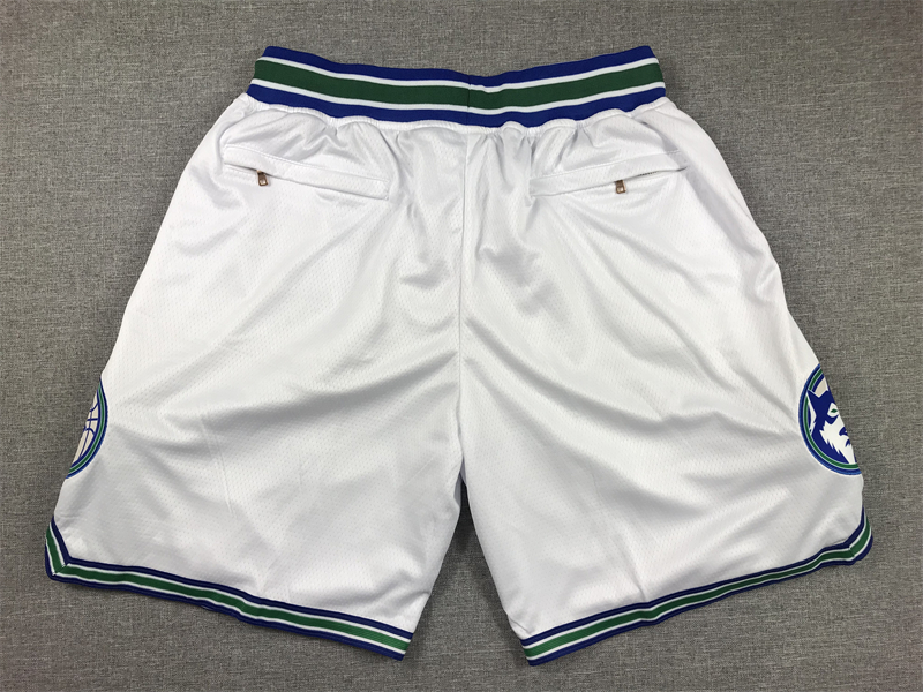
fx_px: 747
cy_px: 346
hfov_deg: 63.4
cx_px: 462
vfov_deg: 49.7
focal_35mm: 28
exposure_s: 1/166
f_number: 1.8
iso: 20
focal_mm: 3.99
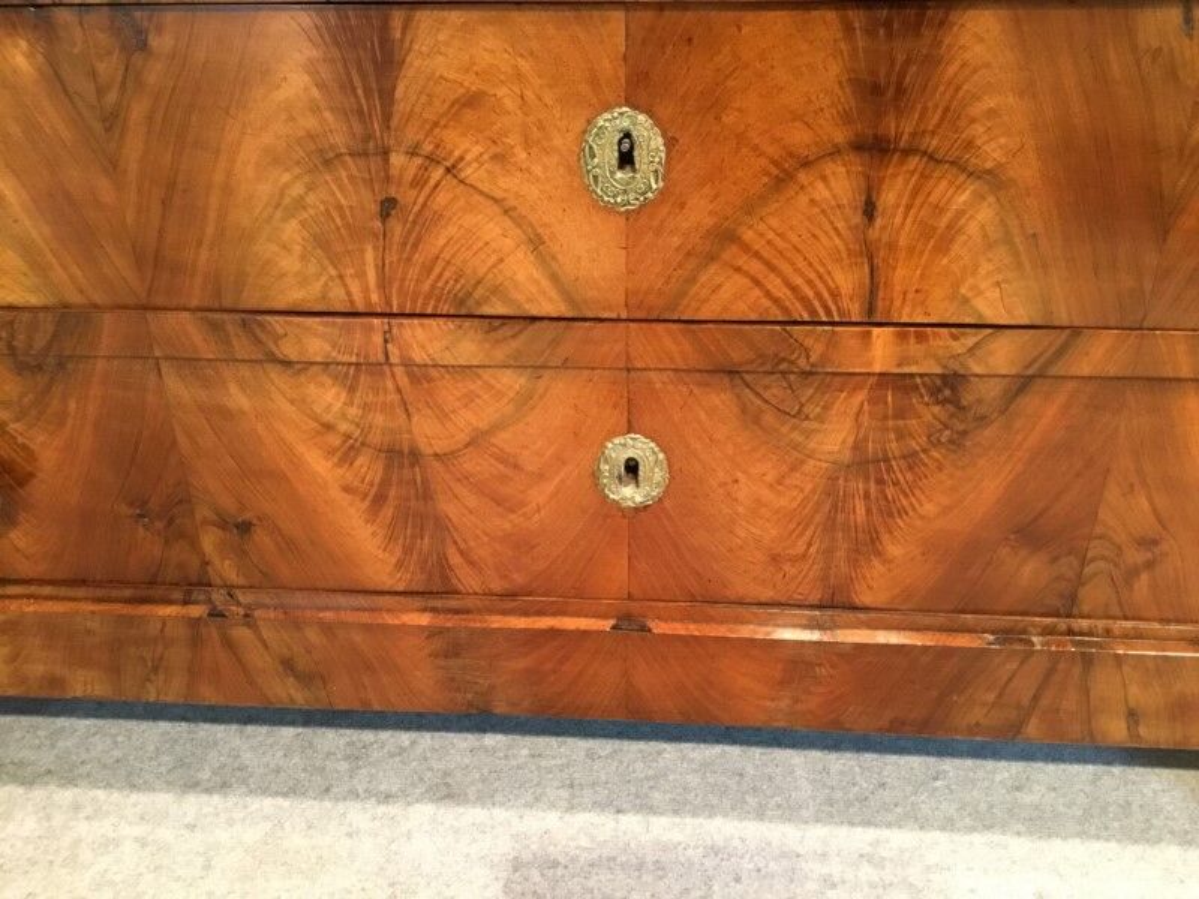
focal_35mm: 31
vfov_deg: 45.4
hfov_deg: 58.4
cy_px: 450
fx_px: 1074
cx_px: 600
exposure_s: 1/17
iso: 200
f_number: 2.4
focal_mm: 3.3
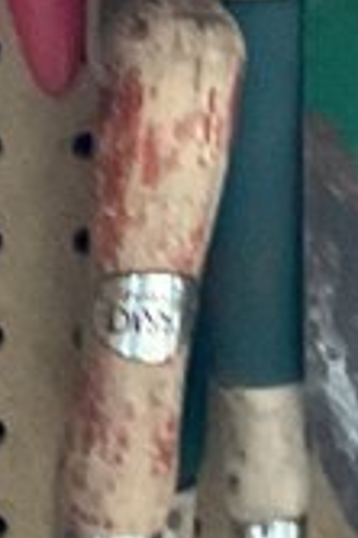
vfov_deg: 7.4
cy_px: -379
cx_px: 698
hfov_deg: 4.9
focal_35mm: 273
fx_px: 4080
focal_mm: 3
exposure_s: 1/33
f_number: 1.8
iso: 250
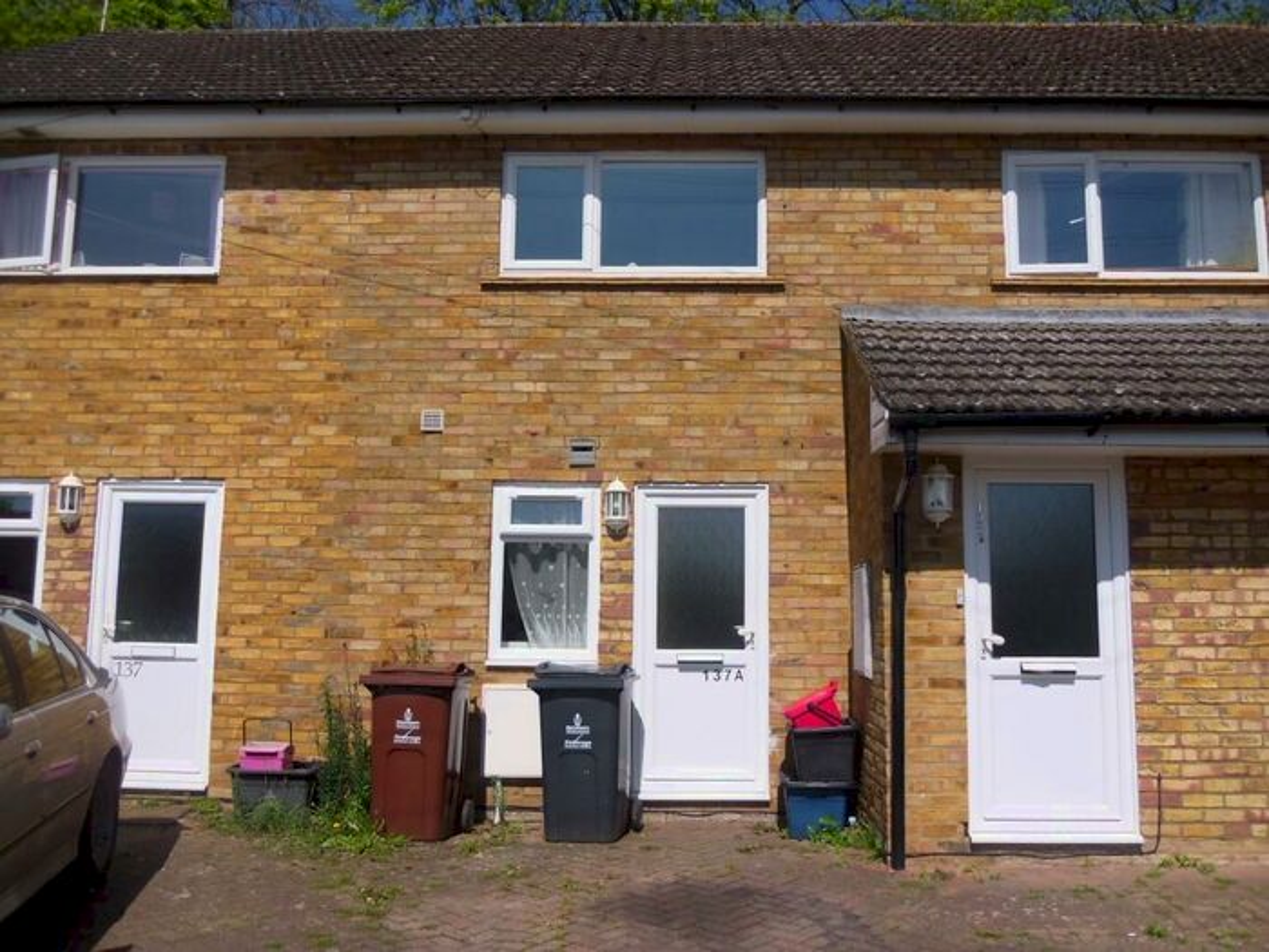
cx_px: 634
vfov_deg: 45.4
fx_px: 1136
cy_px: 476
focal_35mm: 31
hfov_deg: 58.4
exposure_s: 1/181
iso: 80
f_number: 9.5
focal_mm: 5.6
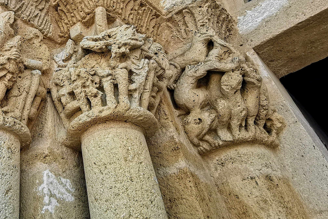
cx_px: 44
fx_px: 292
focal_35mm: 32
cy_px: 58
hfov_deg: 52.8
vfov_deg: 40.1
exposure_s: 6
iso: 50
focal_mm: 2.26
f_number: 2.2
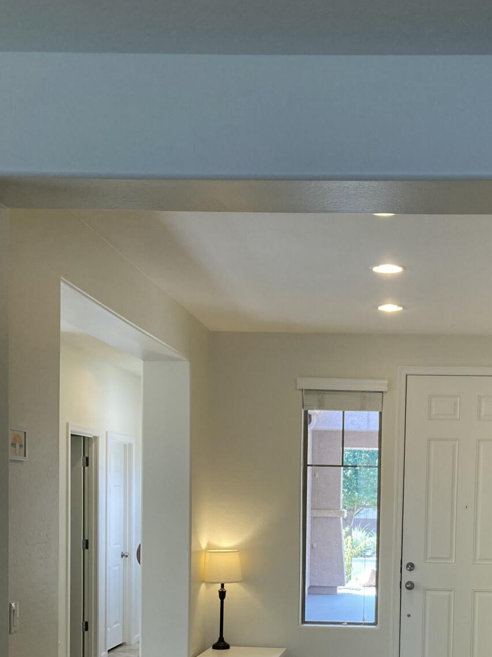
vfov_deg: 37.0
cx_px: 367
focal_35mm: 49
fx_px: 929
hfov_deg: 29.2
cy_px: 562
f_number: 1.8
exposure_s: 1/120
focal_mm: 3.99
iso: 80
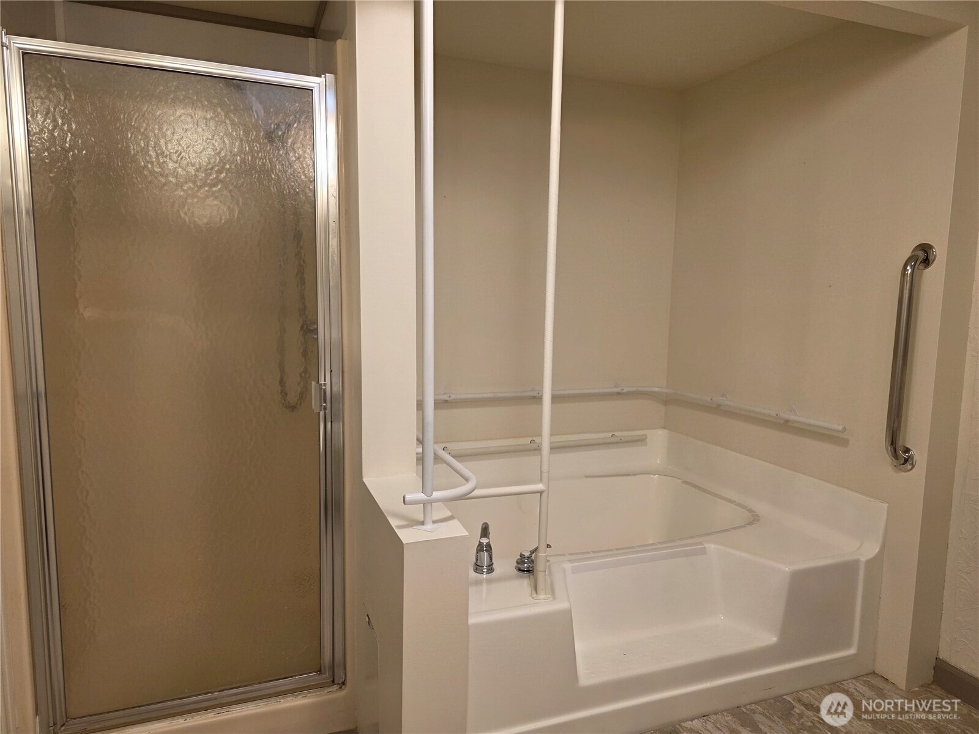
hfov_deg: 73.9
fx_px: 650
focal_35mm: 23
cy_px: 367
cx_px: 490
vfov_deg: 58.9
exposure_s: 1/120
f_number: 1.7
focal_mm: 6.3
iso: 160
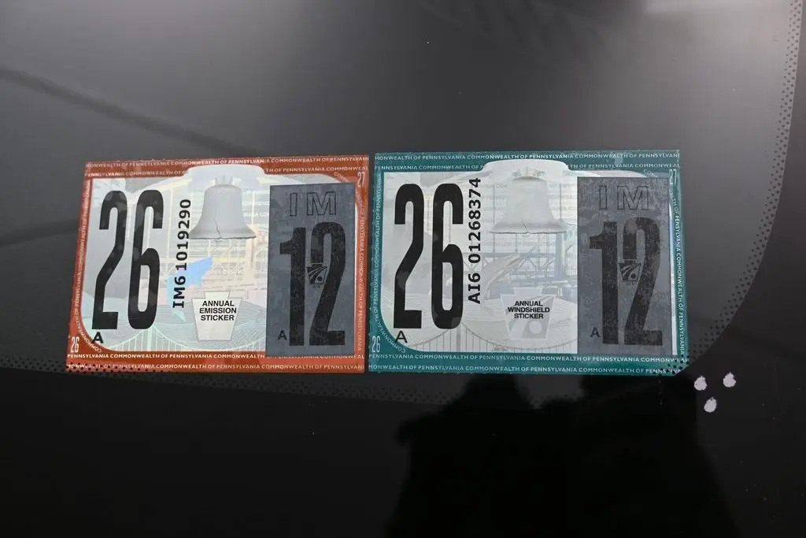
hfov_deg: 51.3
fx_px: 840
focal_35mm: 38
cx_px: 403
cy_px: 269
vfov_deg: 35.5
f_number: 5.6
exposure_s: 1/250
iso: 200
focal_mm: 25
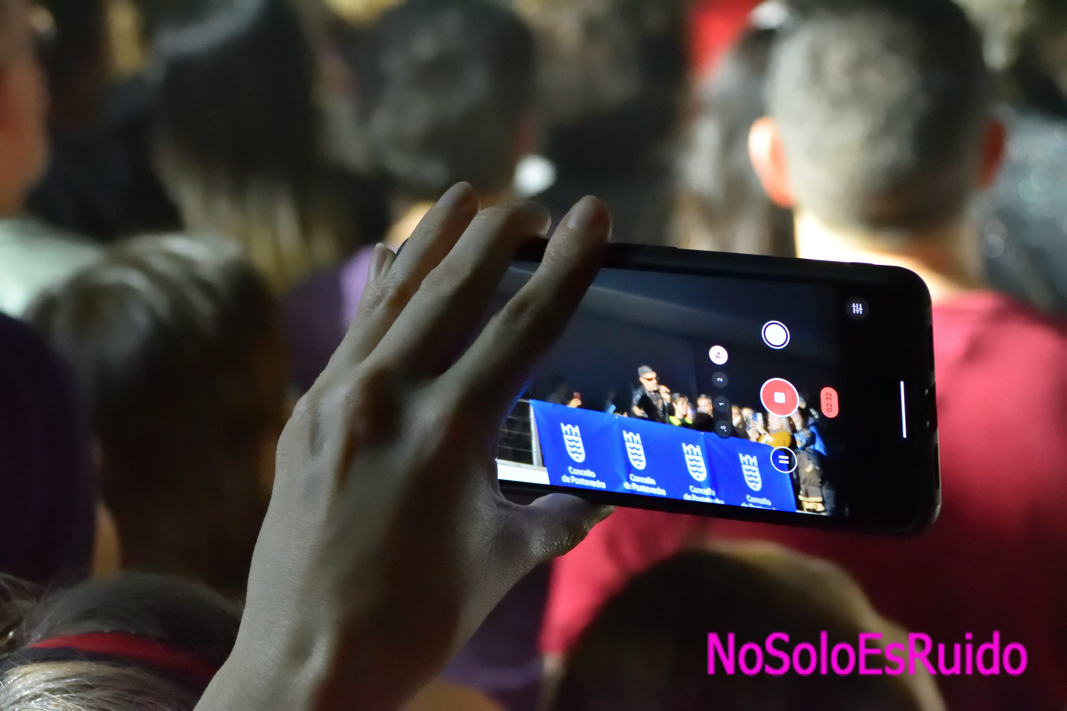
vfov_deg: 11.4
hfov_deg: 17.1
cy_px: 356
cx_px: 534
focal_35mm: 120
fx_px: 3556
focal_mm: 80
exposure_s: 1/100
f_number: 5.6
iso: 12800
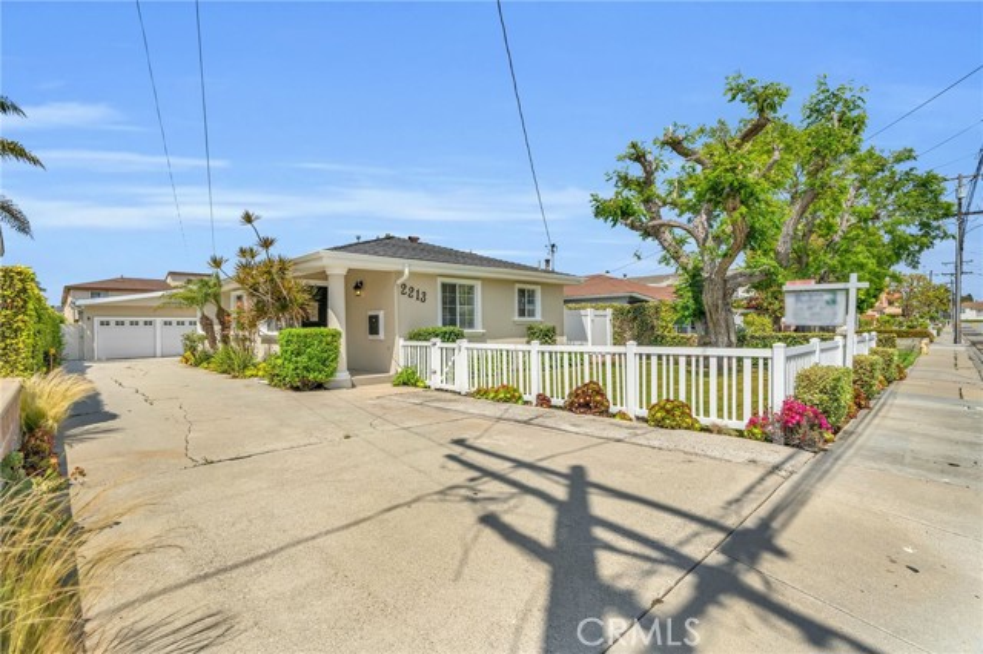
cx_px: 492
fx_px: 437
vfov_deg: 73.7
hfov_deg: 96.8
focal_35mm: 16
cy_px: 327
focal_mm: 16
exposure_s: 1/250
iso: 160
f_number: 8
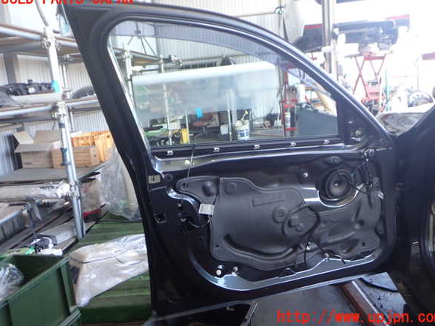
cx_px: 222
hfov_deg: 58.4
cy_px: 158
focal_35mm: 31
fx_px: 389
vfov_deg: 45.4
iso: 200
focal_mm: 5.4
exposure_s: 1/60
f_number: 2.3
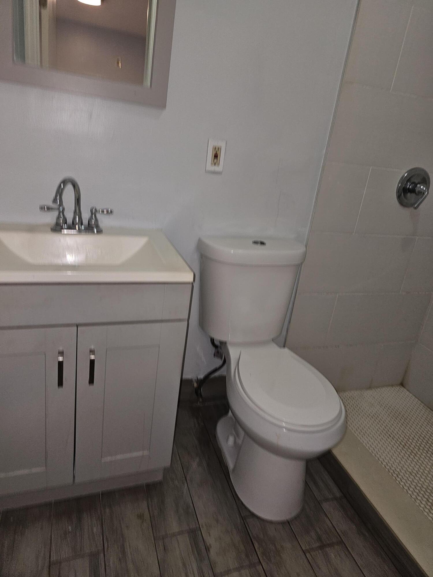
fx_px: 384
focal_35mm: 23
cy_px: 288
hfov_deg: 58.9
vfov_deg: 73.9
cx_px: 216
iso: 100
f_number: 1.7
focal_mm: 6.3
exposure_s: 1/30
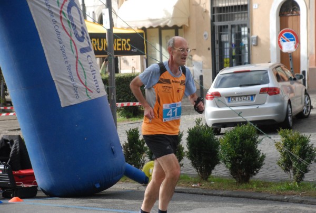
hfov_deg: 16.0
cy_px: 106
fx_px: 1122
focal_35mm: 128
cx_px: 158
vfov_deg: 10.8
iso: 1000
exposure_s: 1/1000
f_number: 5.6
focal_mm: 85
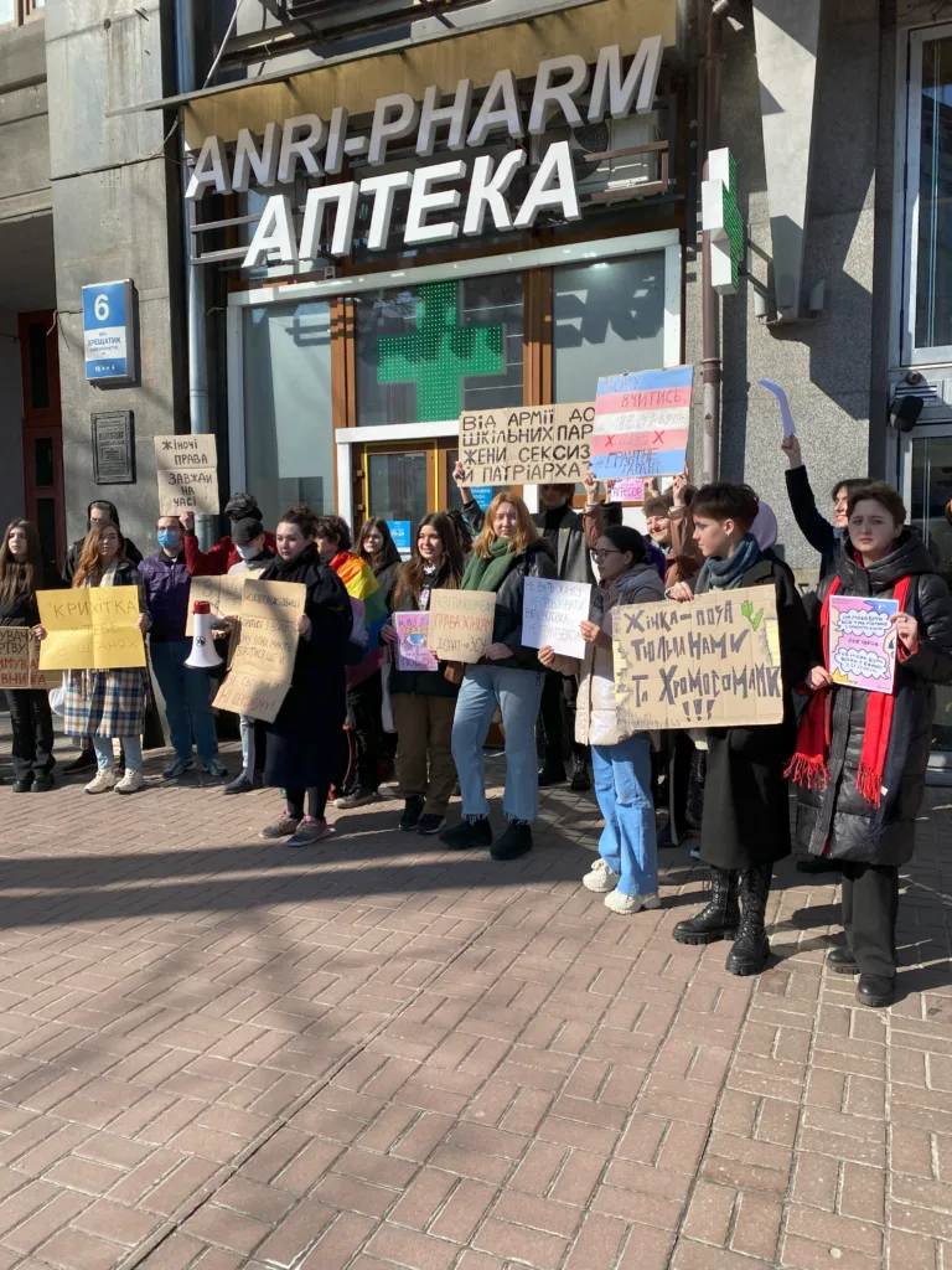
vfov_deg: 67.3
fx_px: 953
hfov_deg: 53.1
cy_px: 635
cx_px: 476
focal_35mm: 26
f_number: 1.8
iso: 32
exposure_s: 1/2625
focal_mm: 4.25
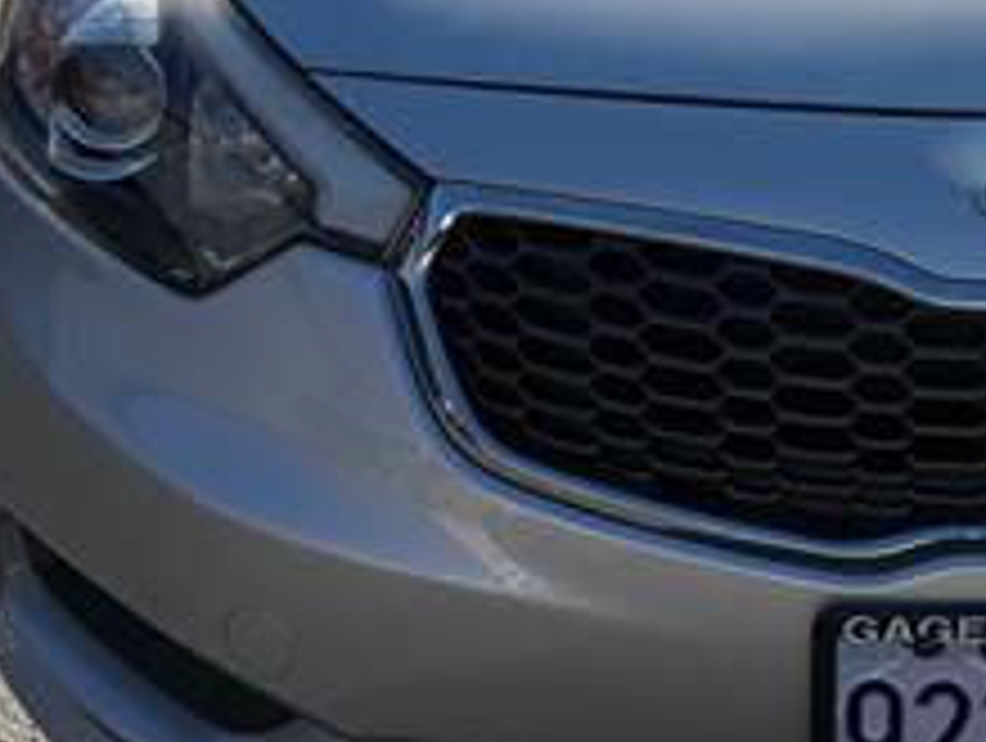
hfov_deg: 26.3
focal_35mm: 70
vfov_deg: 20.3
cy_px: -36
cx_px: 986
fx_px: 1997
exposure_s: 1/6711
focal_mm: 6.76
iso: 80
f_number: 1.78
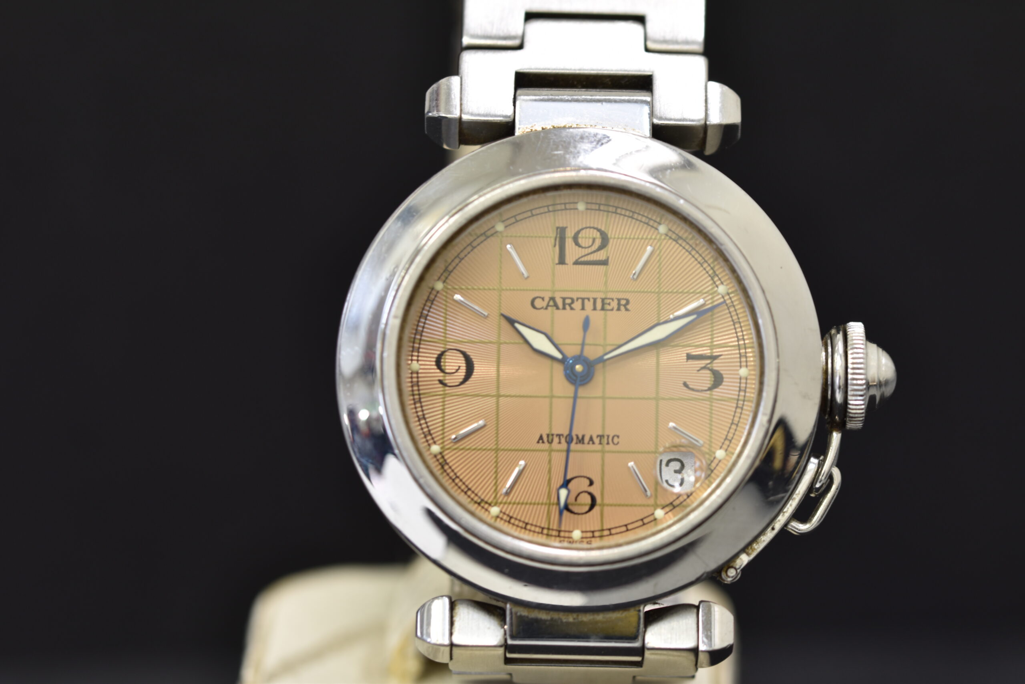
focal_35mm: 135
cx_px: 512
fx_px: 3844
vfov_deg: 10.2
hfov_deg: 15.2
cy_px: 342
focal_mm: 90
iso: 100
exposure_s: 1/10
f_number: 5
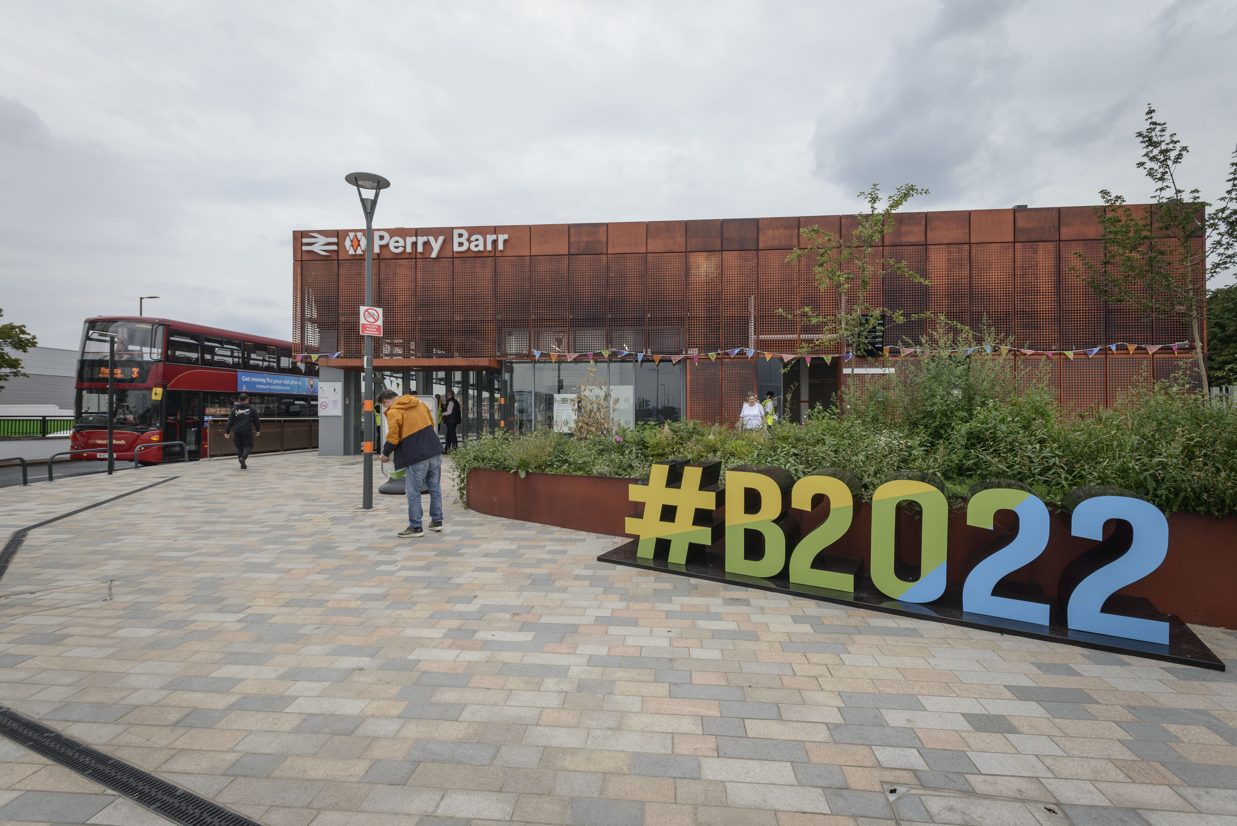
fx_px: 584
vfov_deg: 70.5
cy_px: 413
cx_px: 618
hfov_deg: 93.3
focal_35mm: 17
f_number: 5.6
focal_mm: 17
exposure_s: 1/320
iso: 200
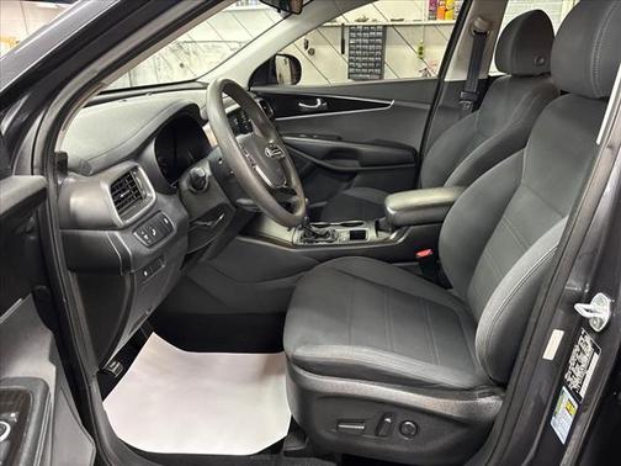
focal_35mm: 26
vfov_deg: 53.1
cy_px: 233
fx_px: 466
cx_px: 310
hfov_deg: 67.3
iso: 640
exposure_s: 1/40
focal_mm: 5.96
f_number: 1.6
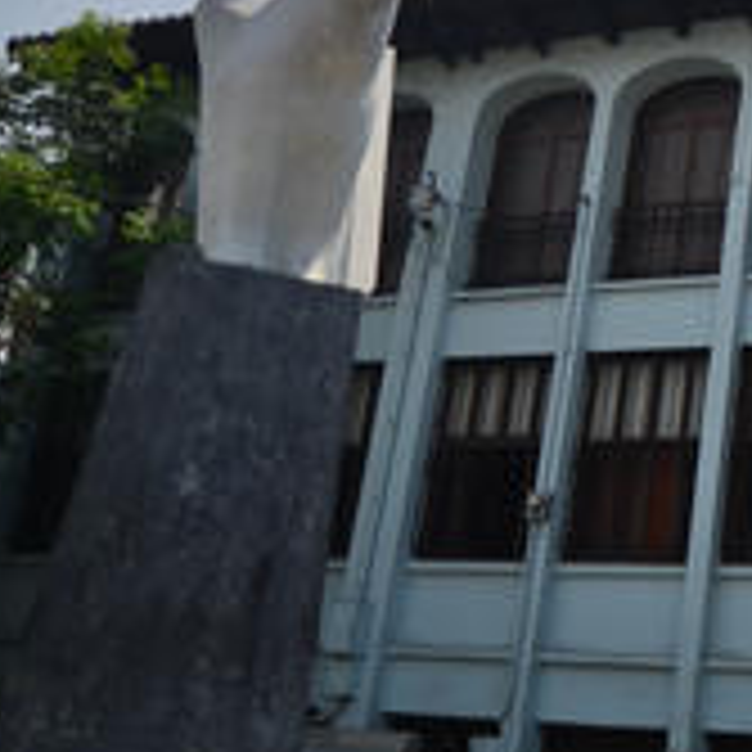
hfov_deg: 27.7
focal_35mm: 51
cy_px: 347
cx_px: 982
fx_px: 1253
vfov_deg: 33.4
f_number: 1.8
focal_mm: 20
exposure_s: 1/4000
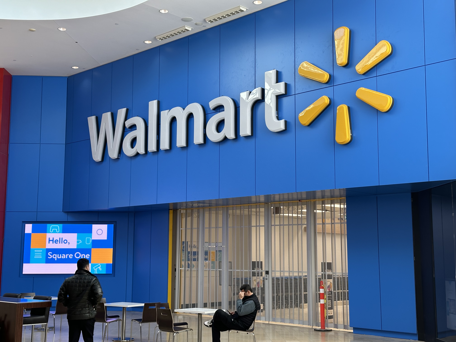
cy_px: 171
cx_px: 228
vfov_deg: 30.3
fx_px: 632
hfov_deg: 39.7
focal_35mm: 48
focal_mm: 6.86
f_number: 1.78
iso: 64
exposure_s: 1/75
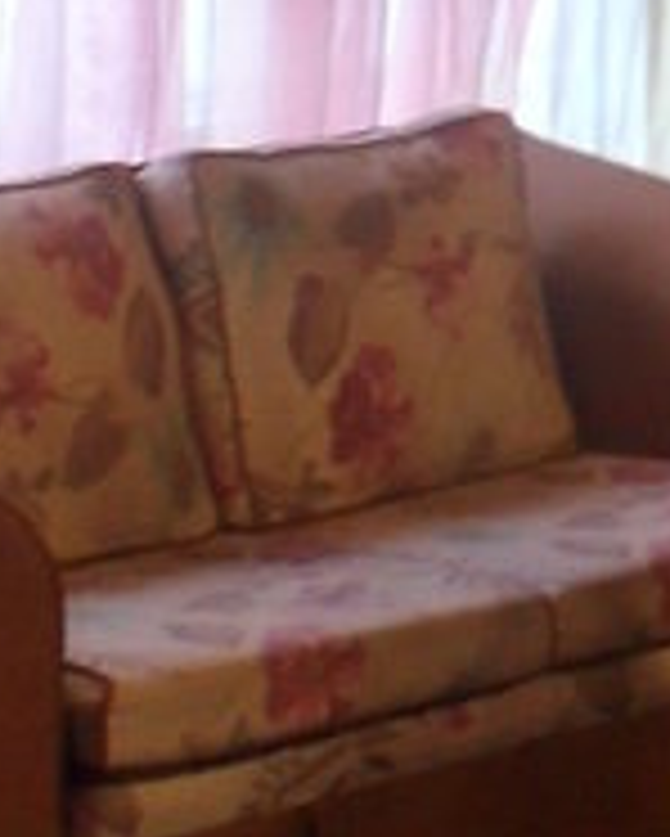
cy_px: -29
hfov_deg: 9.3
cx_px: 782
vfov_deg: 11.5
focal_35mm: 165
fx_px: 4086
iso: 200
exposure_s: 1/20
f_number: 2.8
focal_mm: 6.3
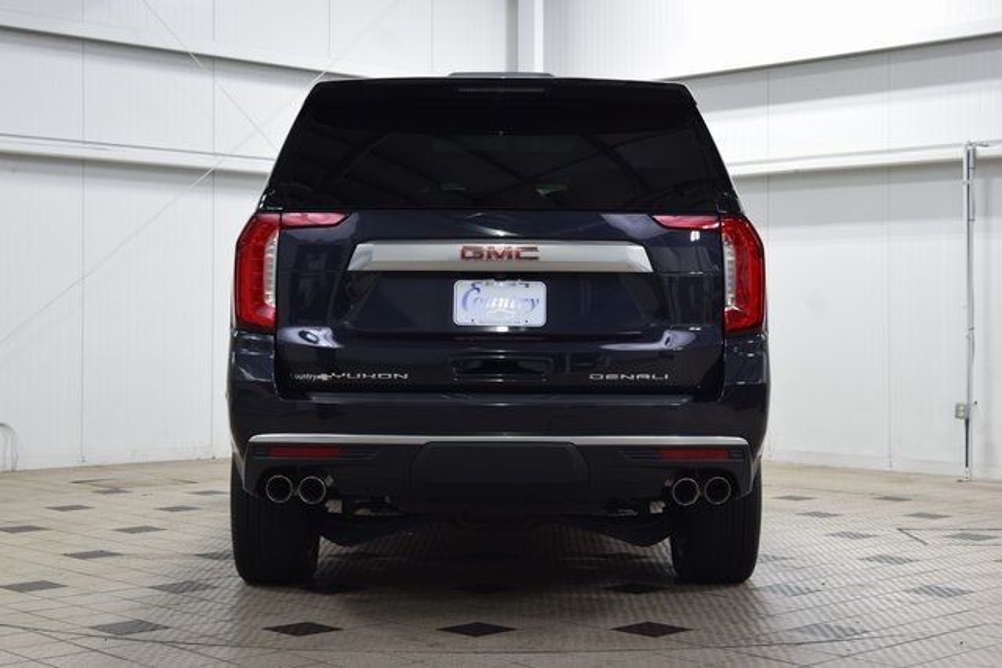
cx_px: 501
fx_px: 1670
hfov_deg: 33.4
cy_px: 334
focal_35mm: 60
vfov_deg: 22.6
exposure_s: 1/15
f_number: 6.3
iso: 500
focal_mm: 40
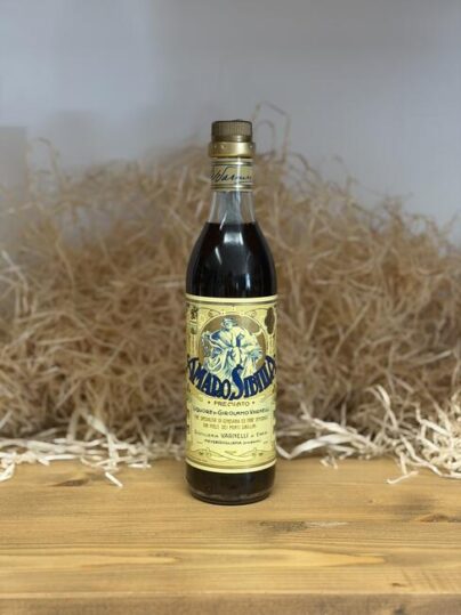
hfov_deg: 30.3
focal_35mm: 48
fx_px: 853
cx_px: 230
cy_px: 308
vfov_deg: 39.7
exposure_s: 1/50
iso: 100
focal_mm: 6.76
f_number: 1.78
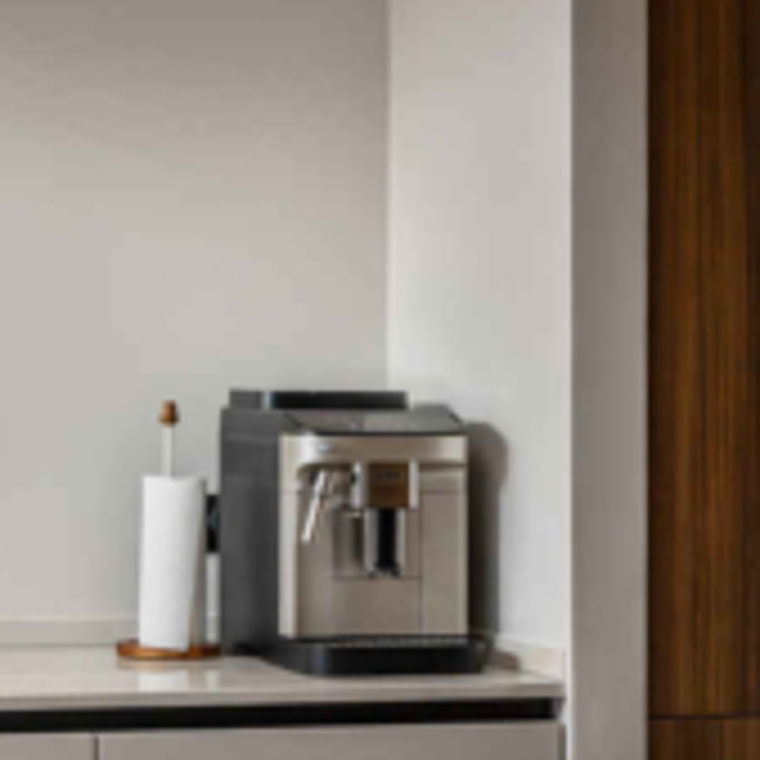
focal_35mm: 139
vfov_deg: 12.4
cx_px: -137
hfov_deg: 12.3
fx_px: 3463
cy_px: 684
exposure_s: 1/30
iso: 200
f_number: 10
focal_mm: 39.4
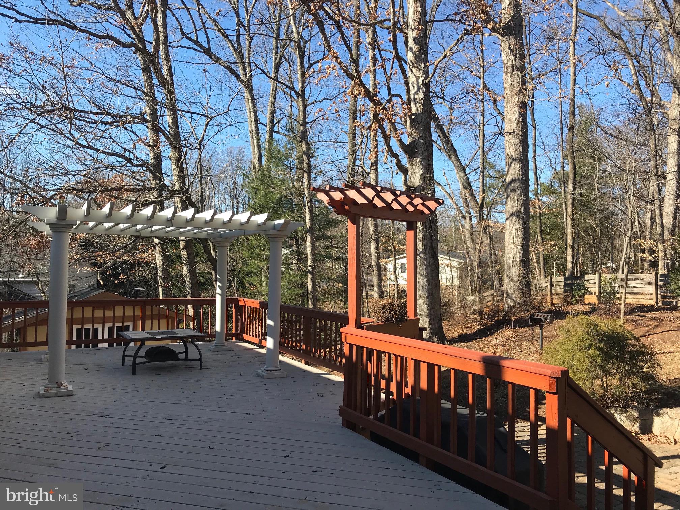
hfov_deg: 63.4
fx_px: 550
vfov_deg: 49.7
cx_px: 340
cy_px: 255
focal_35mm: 28
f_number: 1.8
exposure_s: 1/1064
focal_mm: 3.99
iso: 20
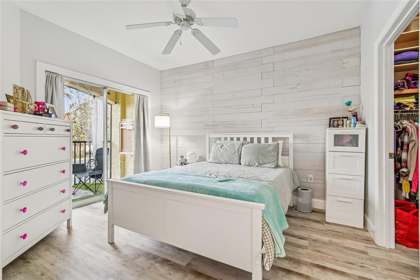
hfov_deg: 100.4
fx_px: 175
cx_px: 210
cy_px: 140
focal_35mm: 15
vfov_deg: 77.3
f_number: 7.1
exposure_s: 1/2
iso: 100
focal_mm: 10
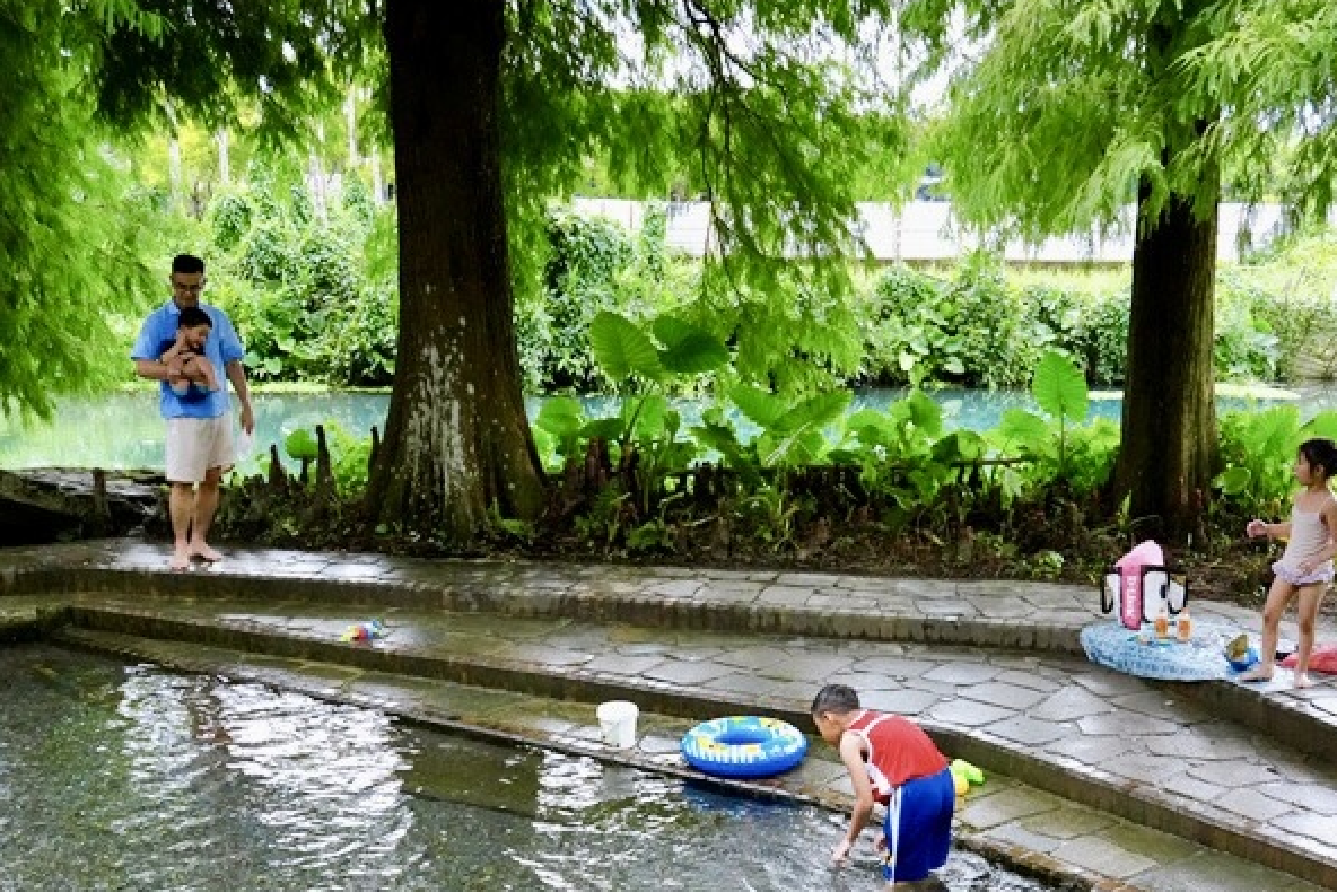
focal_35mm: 45
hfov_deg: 43.5
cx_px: 775
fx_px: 1672
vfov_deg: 29.3
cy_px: 701
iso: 6400
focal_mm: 26
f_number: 8
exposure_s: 1/640
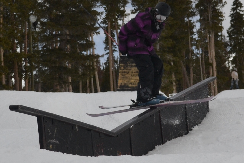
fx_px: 326
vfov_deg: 28.1
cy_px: 82
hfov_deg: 41.1
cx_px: 122
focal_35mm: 48
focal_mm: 32
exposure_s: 1/1000
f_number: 4.8
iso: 400
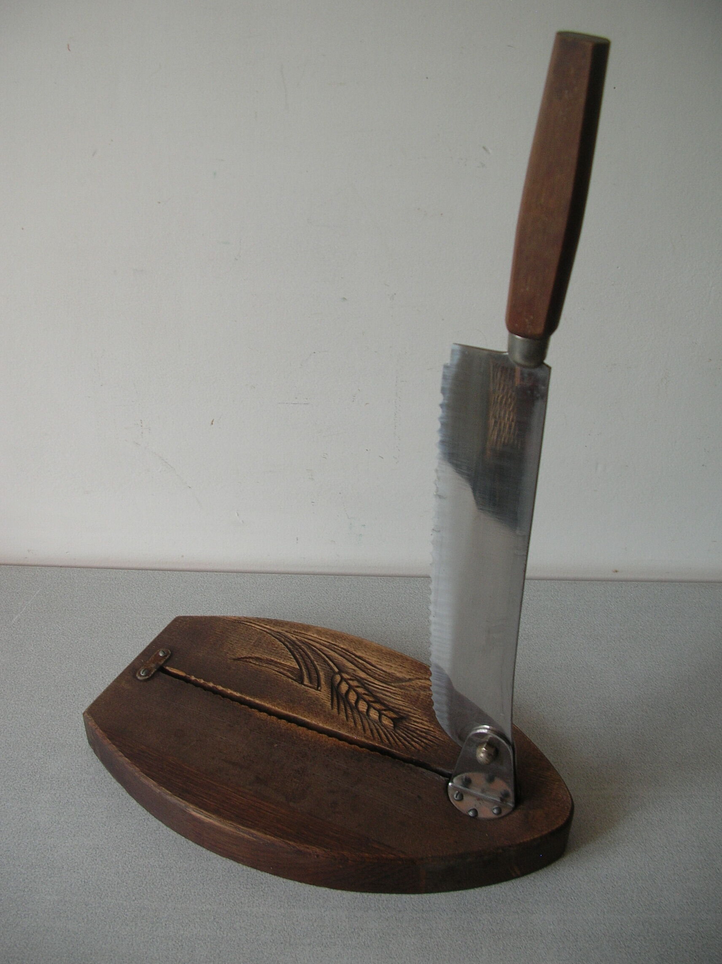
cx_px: 361
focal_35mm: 35
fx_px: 975
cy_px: 482
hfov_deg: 40.6
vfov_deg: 52.7
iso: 50
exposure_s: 1/28.5
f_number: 2.8
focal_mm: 5.8
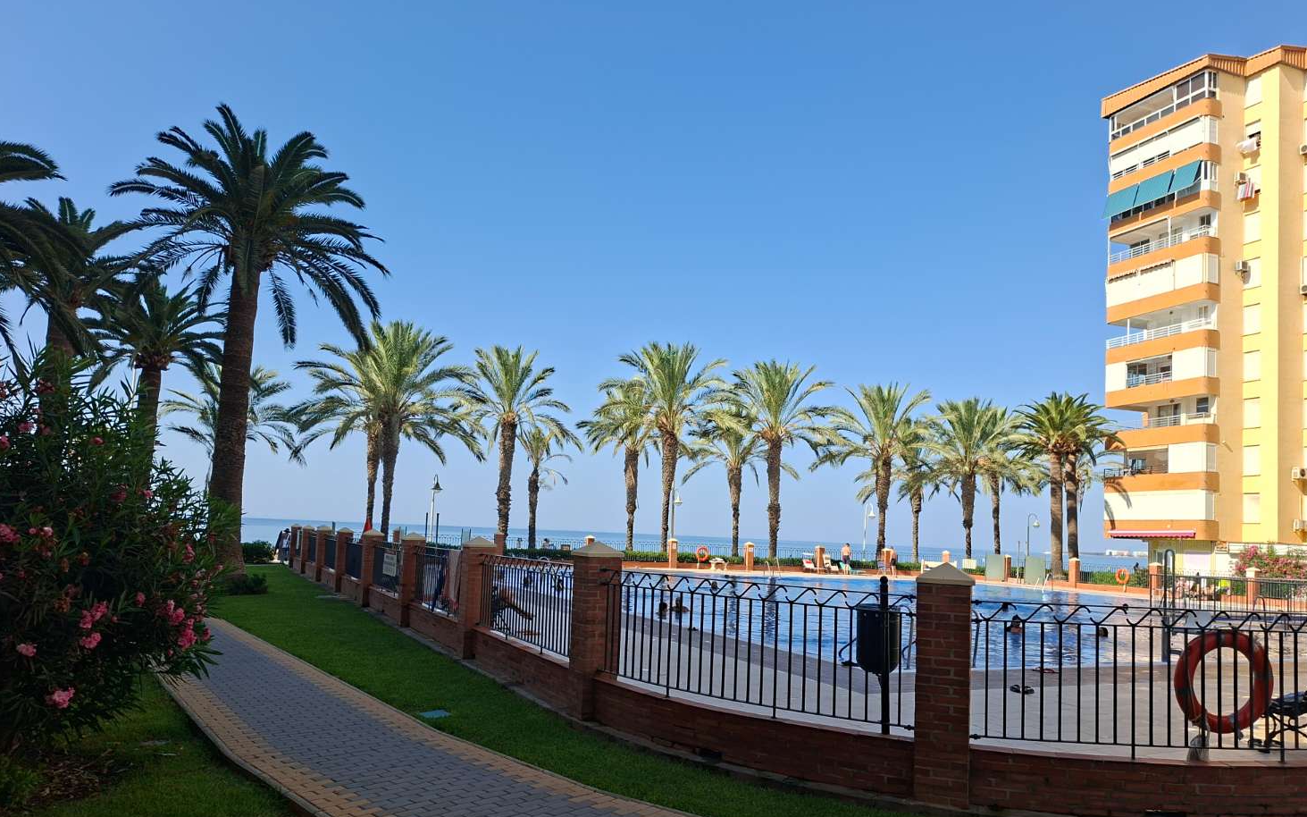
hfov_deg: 72.6
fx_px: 890
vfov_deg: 49.1
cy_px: 472
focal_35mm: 25
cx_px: 652
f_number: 1.8
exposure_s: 1/2141
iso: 50
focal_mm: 5.54
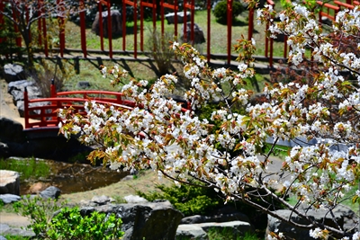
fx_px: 1200
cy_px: 120
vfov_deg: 11.4
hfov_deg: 17.1
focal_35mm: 120
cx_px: 180
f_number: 13
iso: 400
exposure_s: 1/640
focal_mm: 120
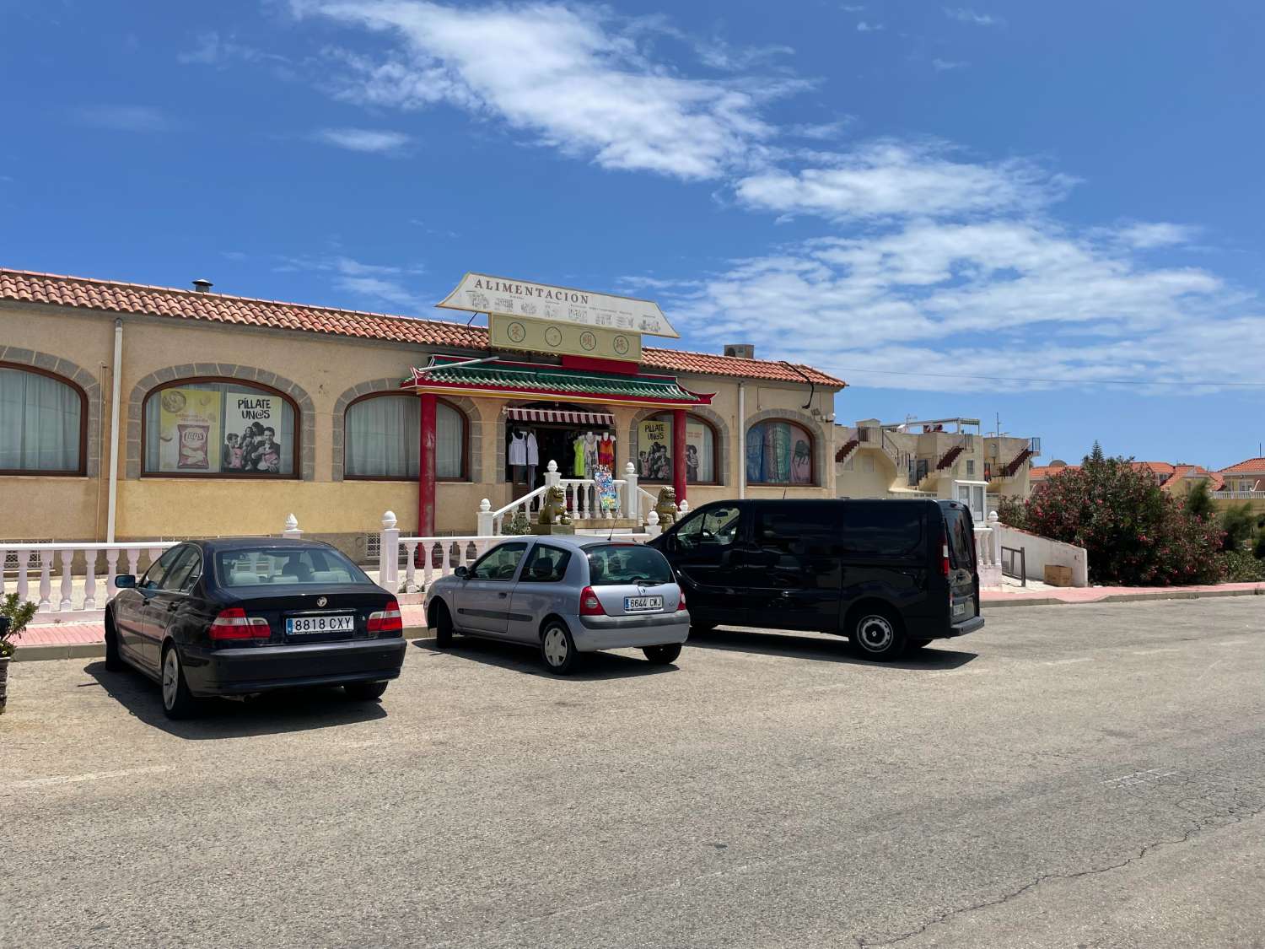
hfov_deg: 67.3
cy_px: 474
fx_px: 950
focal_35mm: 26
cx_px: 632
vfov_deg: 53.1
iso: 32
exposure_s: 1/5814
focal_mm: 4.2
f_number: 1.6
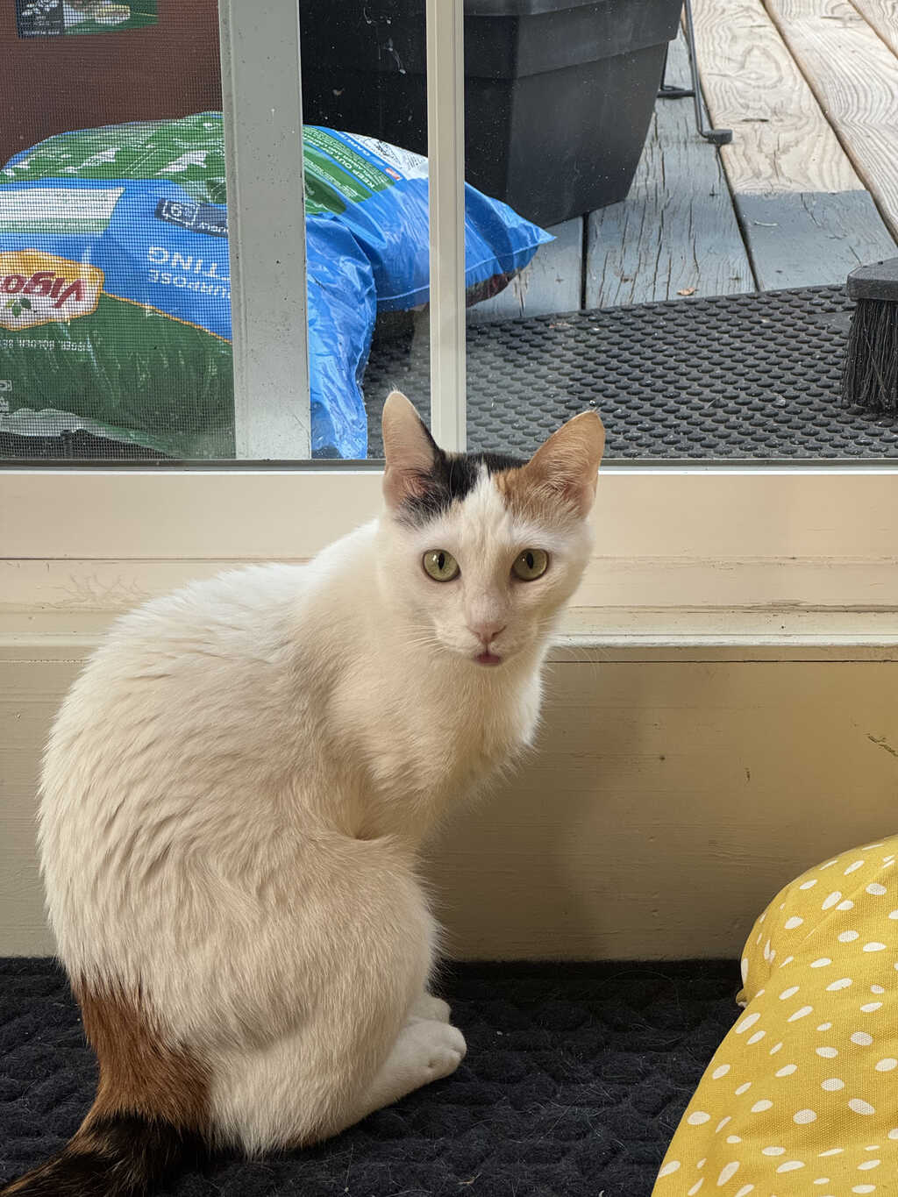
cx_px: 449
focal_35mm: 77
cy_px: 598
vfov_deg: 25.3
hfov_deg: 19.1
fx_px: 2663
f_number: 2.8
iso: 200
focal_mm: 9
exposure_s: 1/95
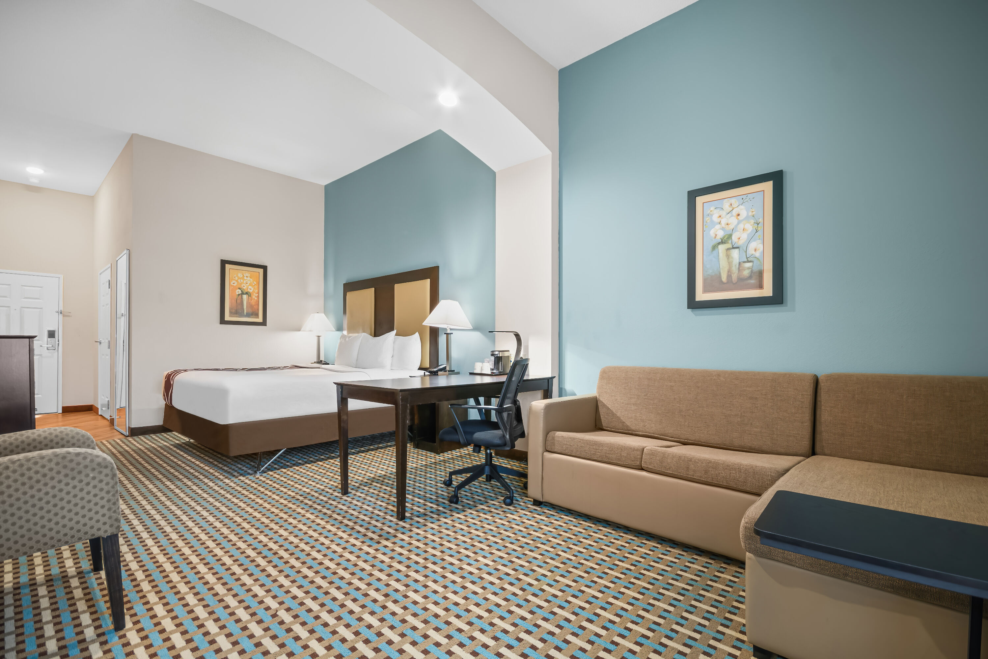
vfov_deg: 77.3
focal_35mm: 15
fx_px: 412
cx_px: 494
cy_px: 330
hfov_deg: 100.4
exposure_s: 1/1.67
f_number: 7.1
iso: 400
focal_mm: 10
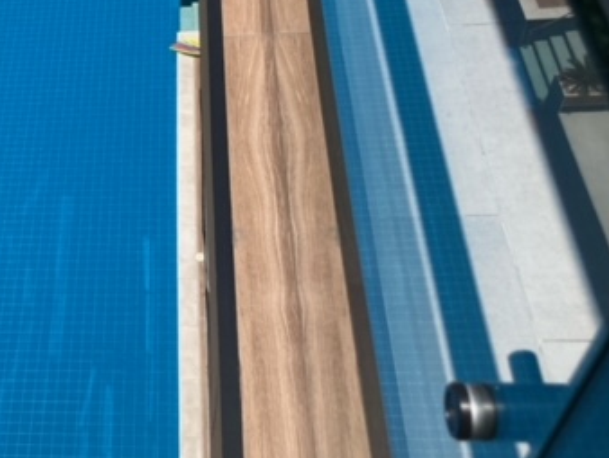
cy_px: 177
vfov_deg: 27.5
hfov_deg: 34.2
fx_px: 933
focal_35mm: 53
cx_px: 63
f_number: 1.8
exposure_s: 1/3690
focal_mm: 3.99
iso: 20
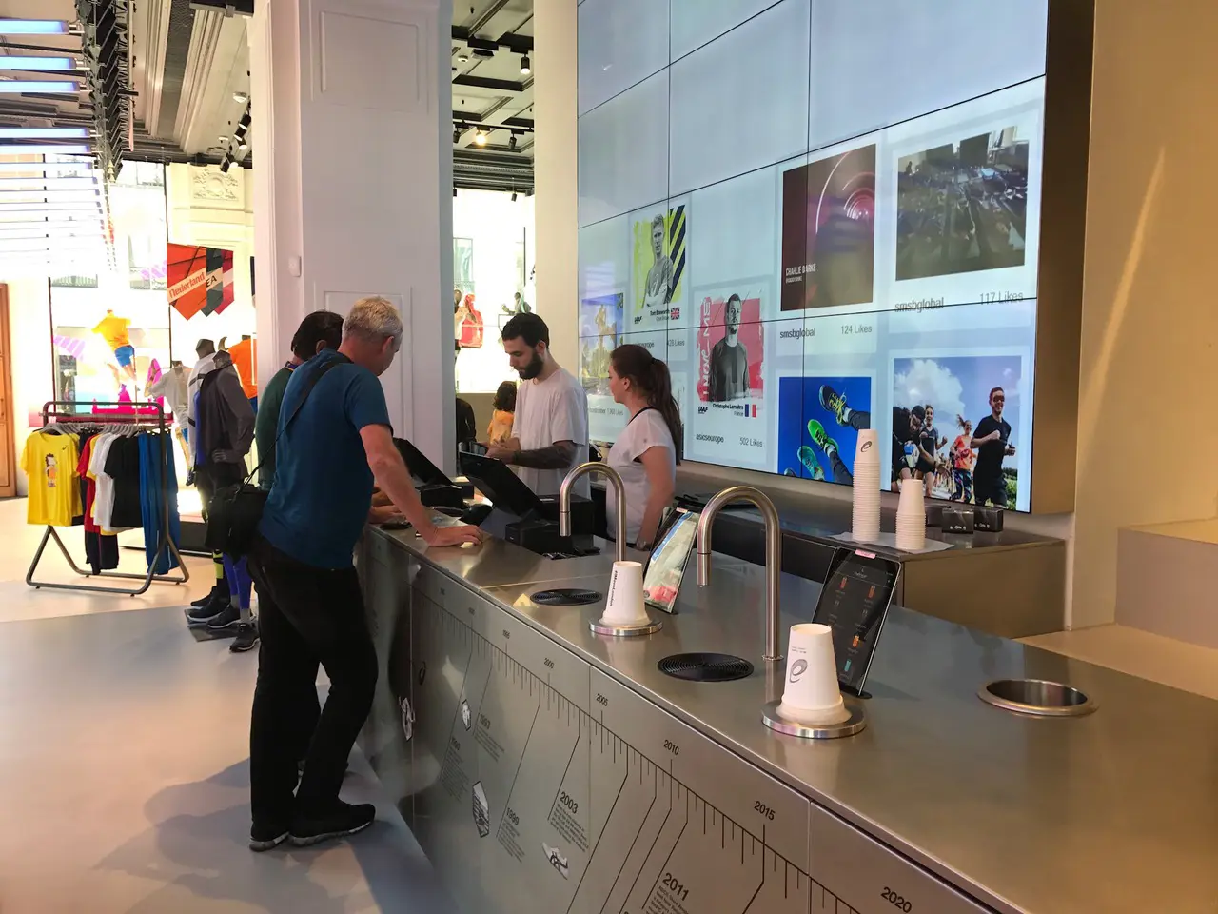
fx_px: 985
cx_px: 609
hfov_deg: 63.4
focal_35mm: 28
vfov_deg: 49.7
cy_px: 457
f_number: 1.8
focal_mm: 3.99
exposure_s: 1/50
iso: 25
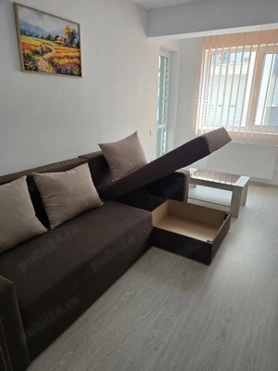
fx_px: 246
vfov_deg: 73.9
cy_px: 186
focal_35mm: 23
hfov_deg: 58.9
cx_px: 139
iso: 160
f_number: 1.7
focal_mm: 6.3
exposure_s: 1/182
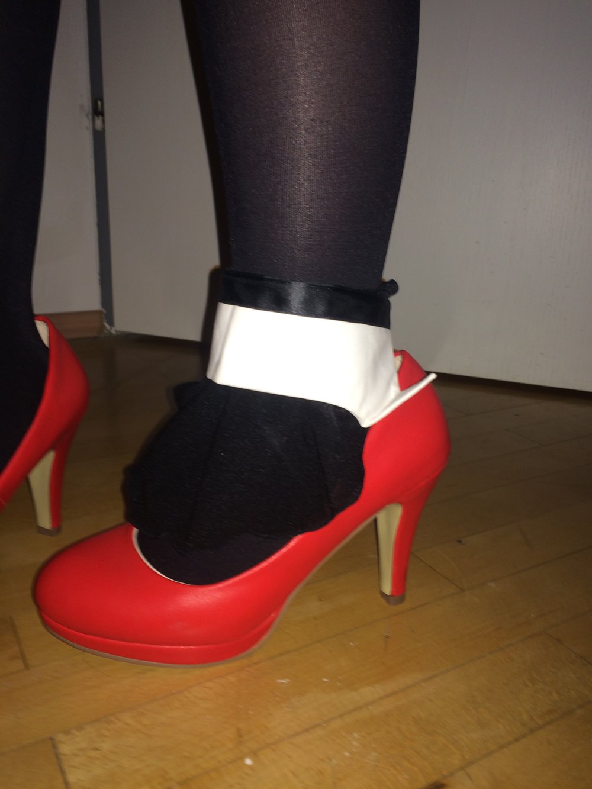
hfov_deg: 48.2
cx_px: 296
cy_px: 394
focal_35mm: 29
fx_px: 661
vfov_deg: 61.7
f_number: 2.2
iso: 32
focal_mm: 4.15
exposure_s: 1/25
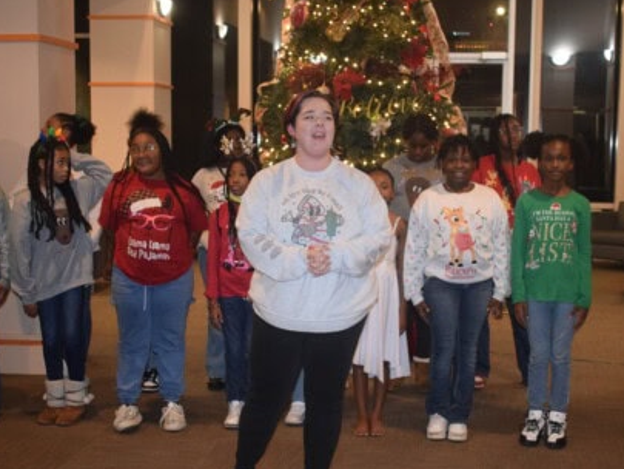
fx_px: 1041
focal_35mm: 58
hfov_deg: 33.3
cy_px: 292
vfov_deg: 25.3
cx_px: 345
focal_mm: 27
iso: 2800
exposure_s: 1/60
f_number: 4
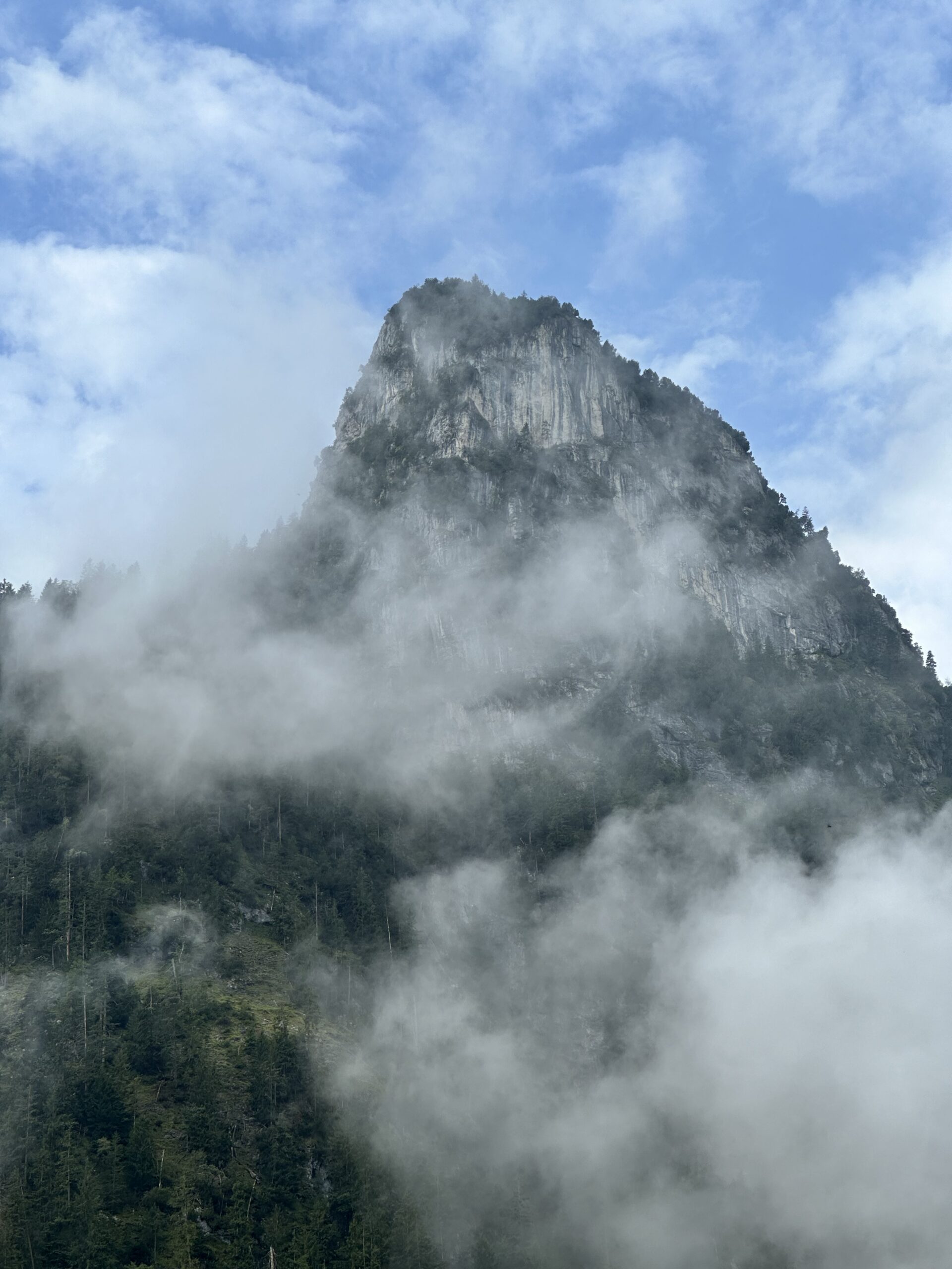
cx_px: 476
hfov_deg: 19.1
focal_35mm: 77
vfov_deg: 25.3
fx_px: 2824
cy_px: 634
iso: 32
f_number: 2.8
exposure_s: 1/598
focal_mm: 9
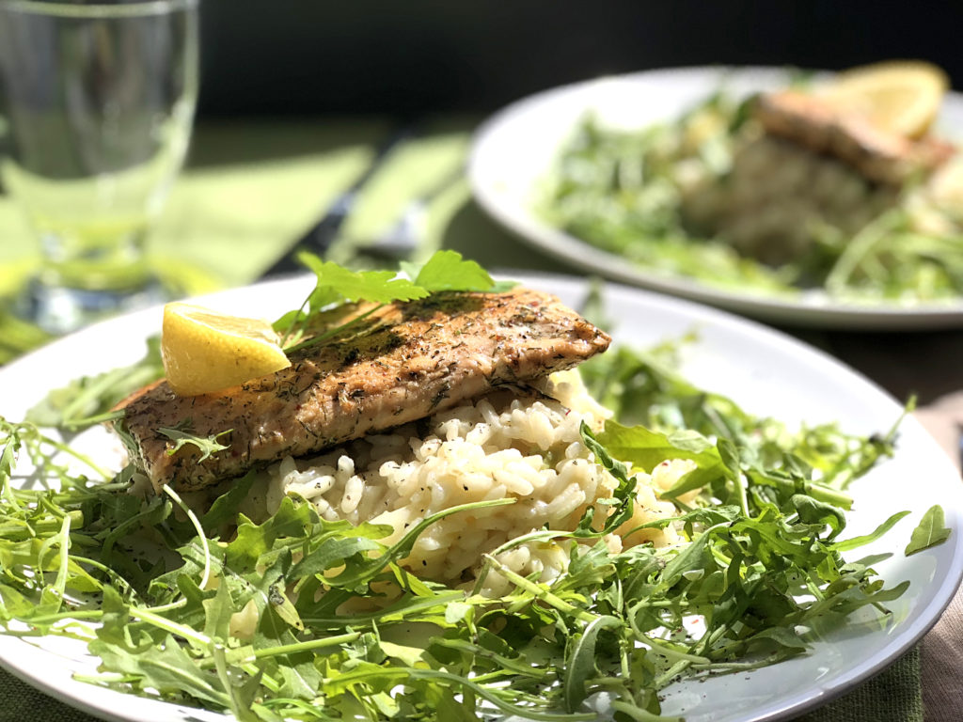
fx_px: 1586
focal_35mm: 57
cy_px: 361
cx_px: 482
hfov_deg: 33.8
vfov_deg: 25.7
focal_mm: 6.6
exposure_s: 1/1429
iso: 20
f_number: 2.8
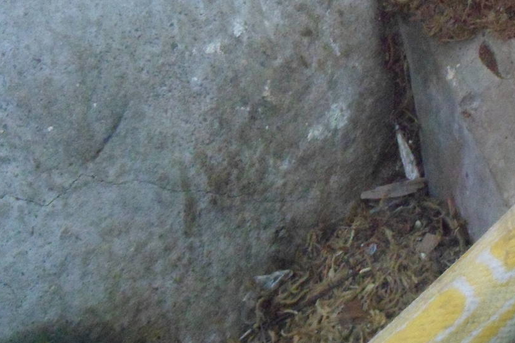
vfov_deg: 8.2
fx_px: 2404
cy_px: 163
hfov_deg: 12.1
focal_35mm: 168
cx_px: 488
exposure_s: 1/20
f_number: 5.1
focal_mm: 14
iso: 800
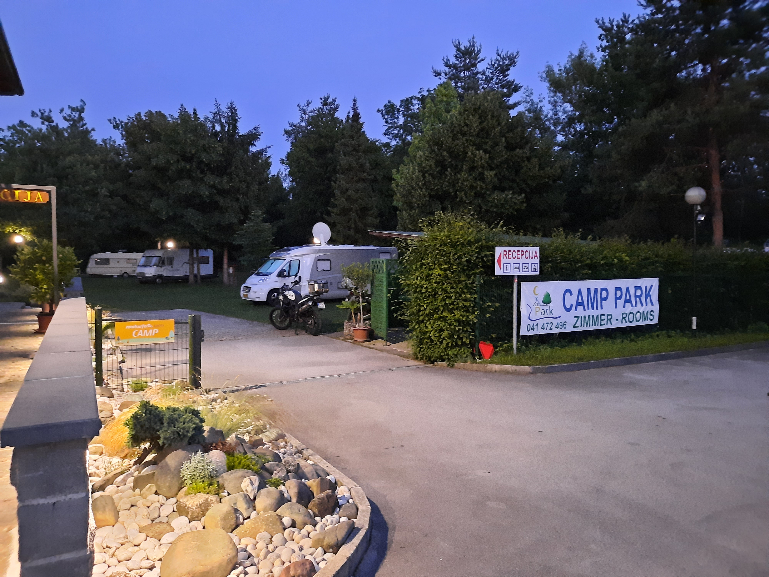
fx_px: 555
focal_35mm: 25
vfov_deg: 54.9
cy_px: 288
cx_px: 384
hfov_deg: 69.4
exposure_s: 1/20
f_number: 2
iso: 1000
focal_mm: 4.6
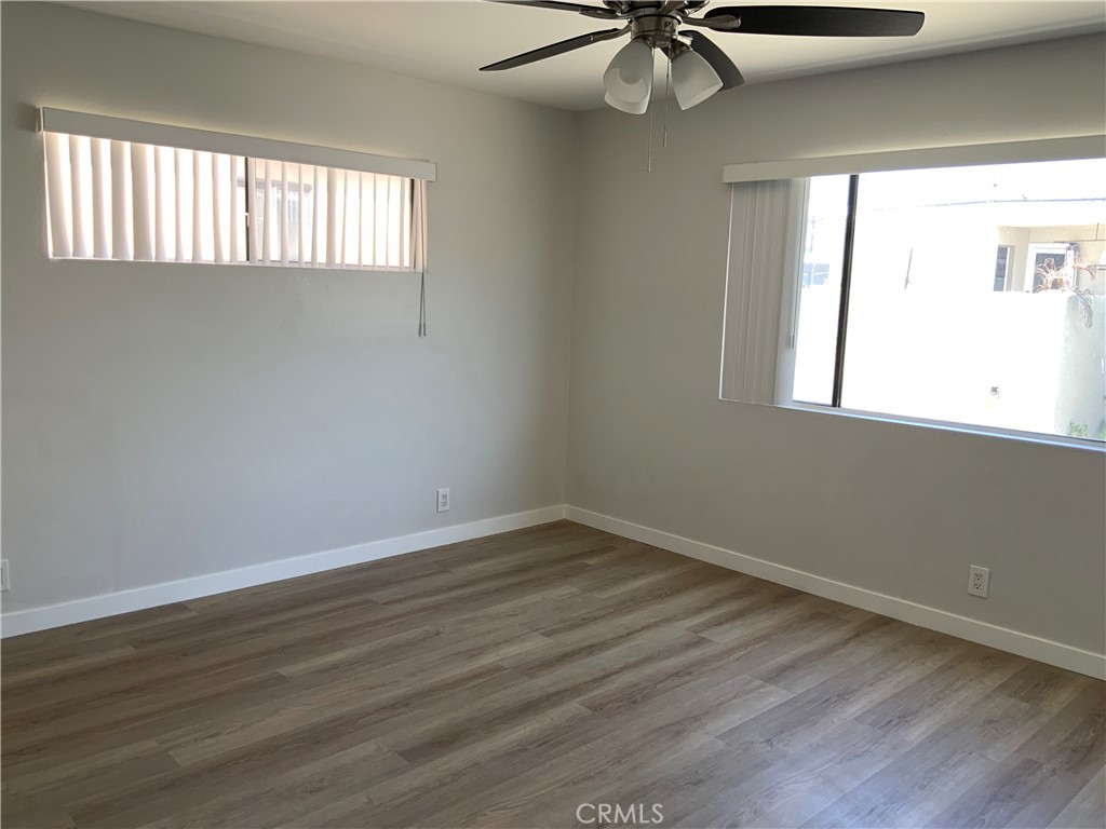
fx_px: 927
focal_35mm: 29
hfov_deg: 61.7
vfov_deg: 48.2
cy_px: 414
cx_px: 553
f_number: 1.8
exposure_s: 1/120
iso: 20
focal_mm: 3
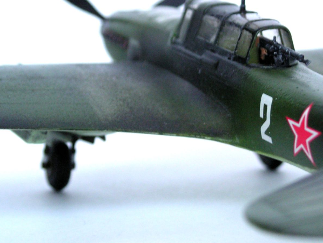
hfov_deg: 17.7
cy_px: 101
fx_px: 1036
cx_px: 208
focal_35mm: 111
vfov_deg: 13.3
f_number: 3.3
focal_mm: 13.9
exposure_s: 1/15
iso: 200
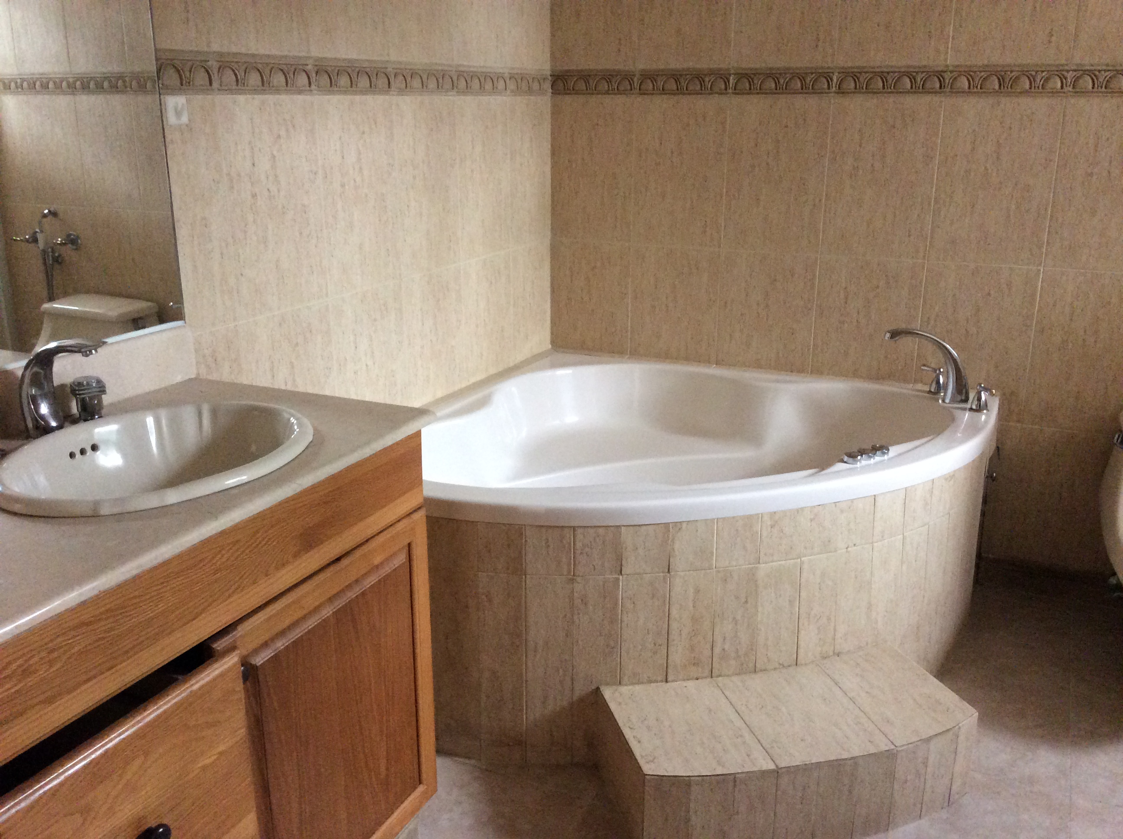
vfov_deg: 44.1
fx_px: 1037
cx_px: 562
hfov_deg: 56.9
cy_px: 420
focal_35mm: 32
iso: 250
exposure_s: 1/24
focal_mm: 3.3
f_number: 2.4
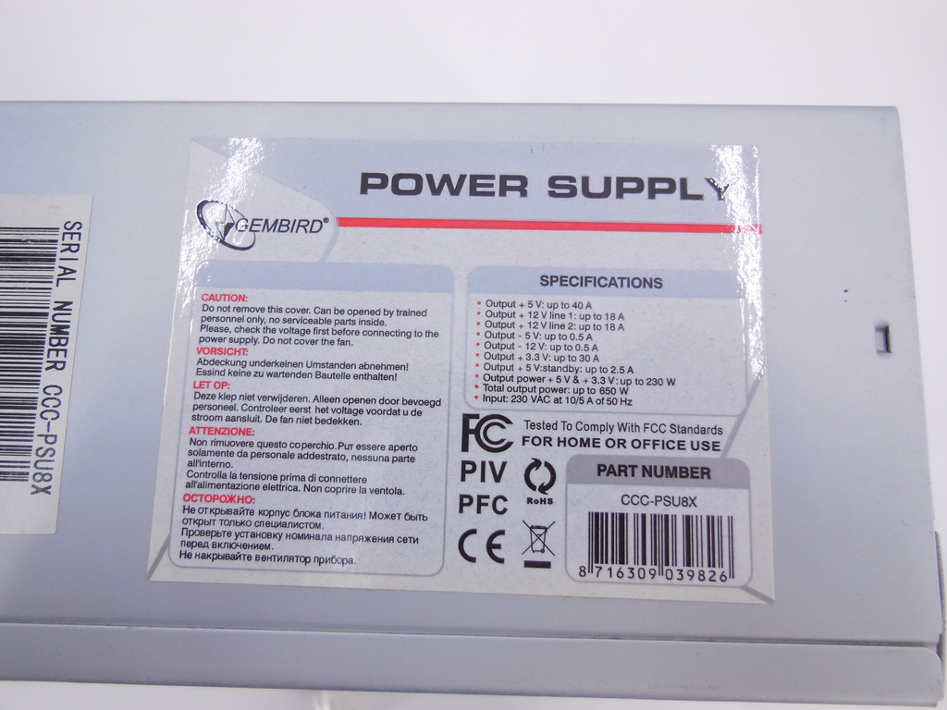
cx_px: 474
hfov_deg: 69.4
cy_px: 355
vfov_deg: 54.9
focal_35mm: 25
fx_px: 684
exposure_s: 1/60
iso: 125
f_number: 3.1
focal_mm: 4.5
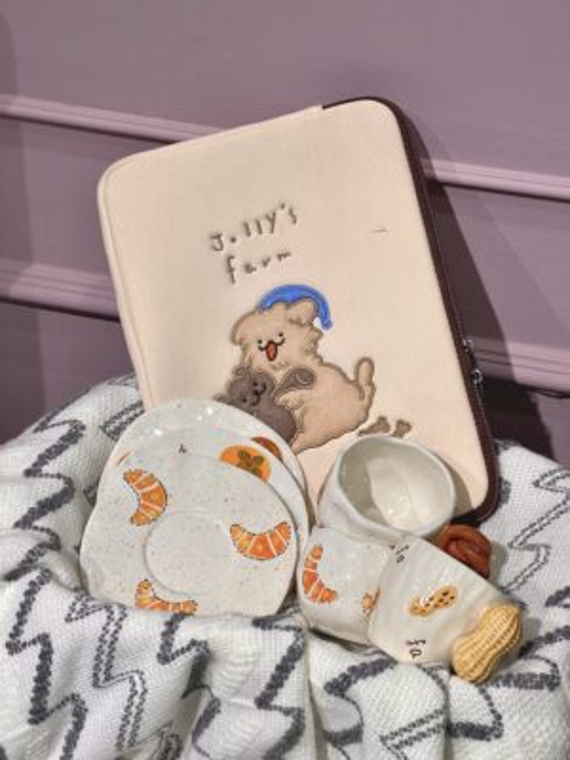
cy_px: 380
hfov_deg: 22.9
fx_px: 1405
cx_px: 285
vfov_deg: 30.3
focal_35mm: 64
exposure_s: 1/124
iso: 20
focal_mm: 7.5
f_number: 2.2
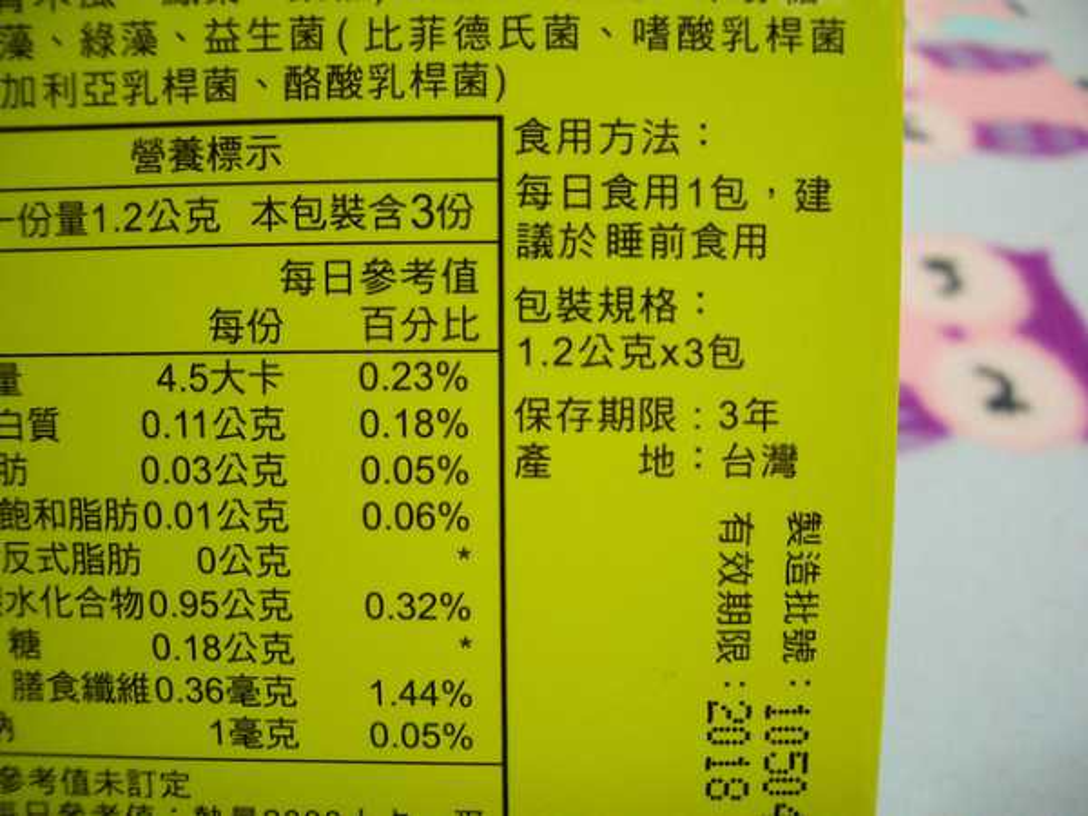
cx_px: 544
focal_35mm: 35
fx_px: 1100
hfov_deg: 52.6
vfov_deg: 40.7
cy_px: 408
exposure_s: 1/25
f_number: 2.6
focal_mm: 5.8
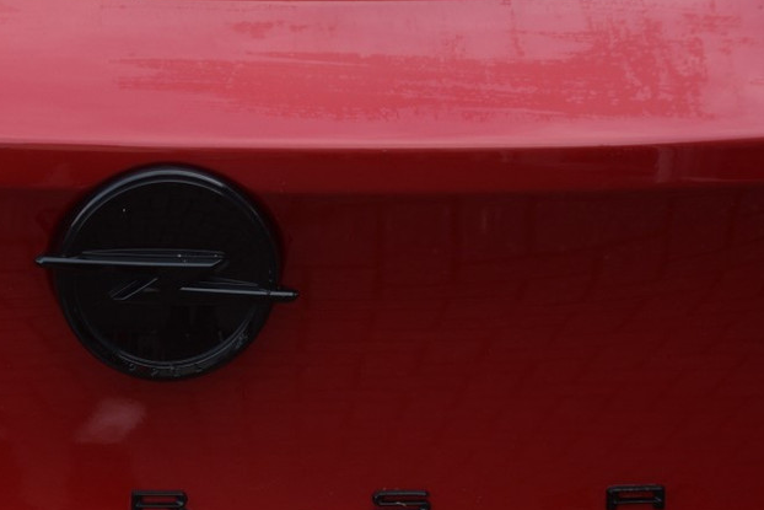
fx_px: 3672
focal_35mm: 173
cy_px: 346
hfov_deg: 11.8
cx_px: 171
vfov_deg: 7.9
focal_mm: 70
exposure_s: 1/320
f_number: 5.6
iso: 400
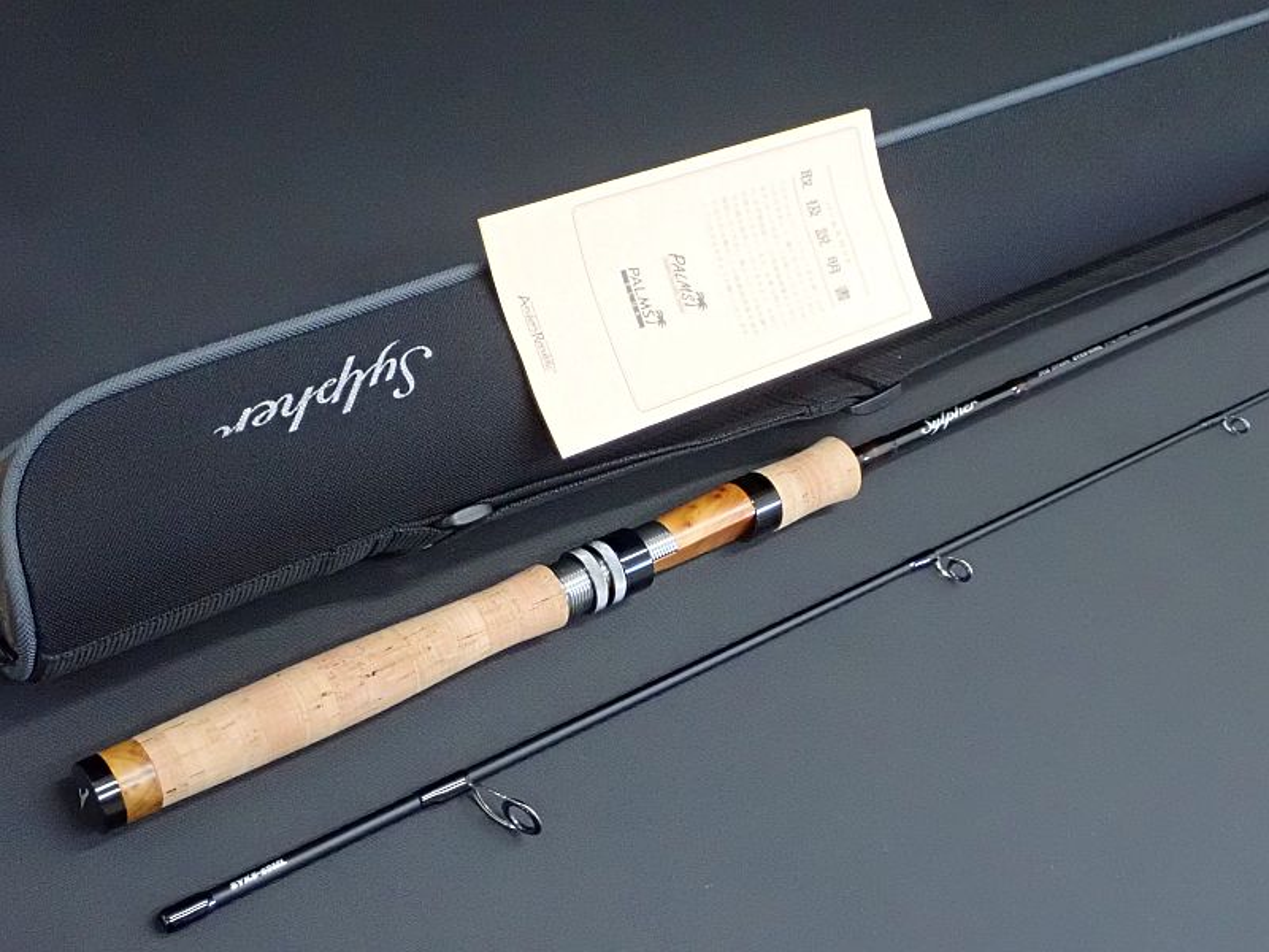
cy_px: 476
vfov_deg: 33.6
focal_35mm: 43
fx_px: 1576
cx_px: 634
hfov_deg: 43.9
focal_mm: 7.86
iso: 1600
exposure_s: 1/40
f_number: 4
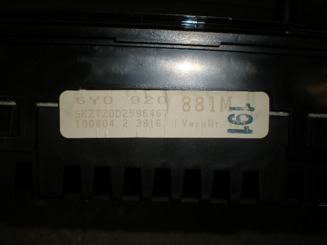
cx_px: 164
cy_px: 122
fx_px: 359
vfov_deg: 37.7
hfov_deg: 49.0
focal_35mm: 38
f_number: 4.6
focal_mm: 6.3
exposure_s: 1/60
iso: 64
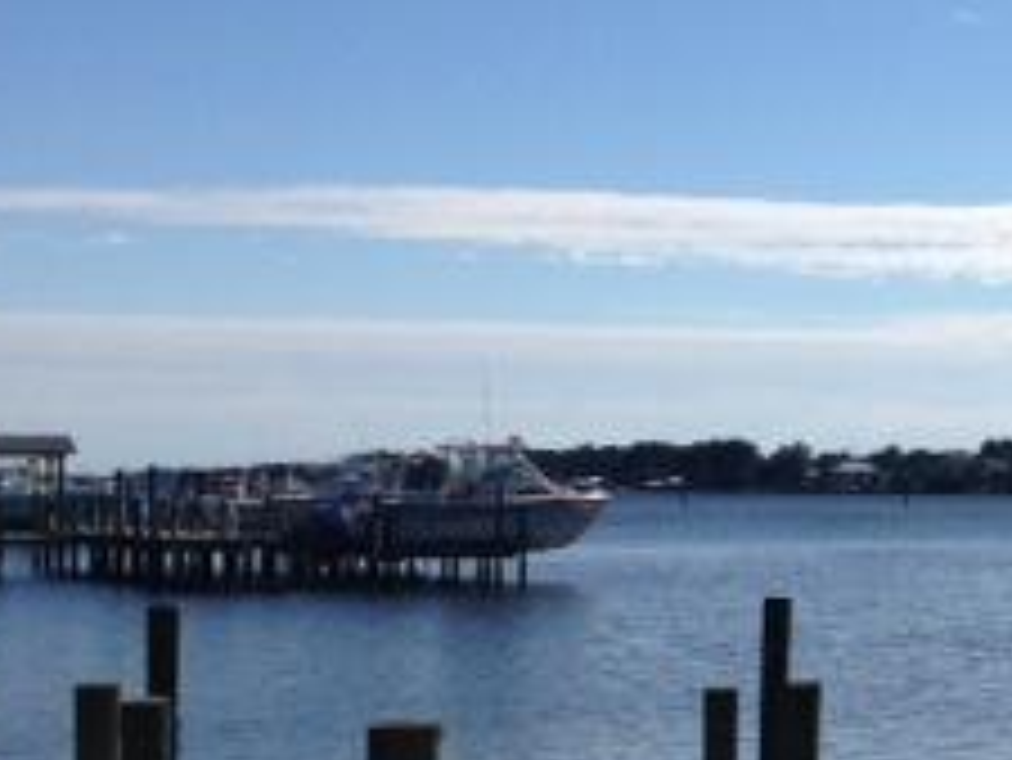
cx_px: 1016
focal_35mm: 94
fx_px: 2750
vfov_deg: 15.7
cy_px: 495
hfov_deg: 20.2
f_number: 2.4
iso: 50
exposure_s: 1/4184
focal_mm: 4.12
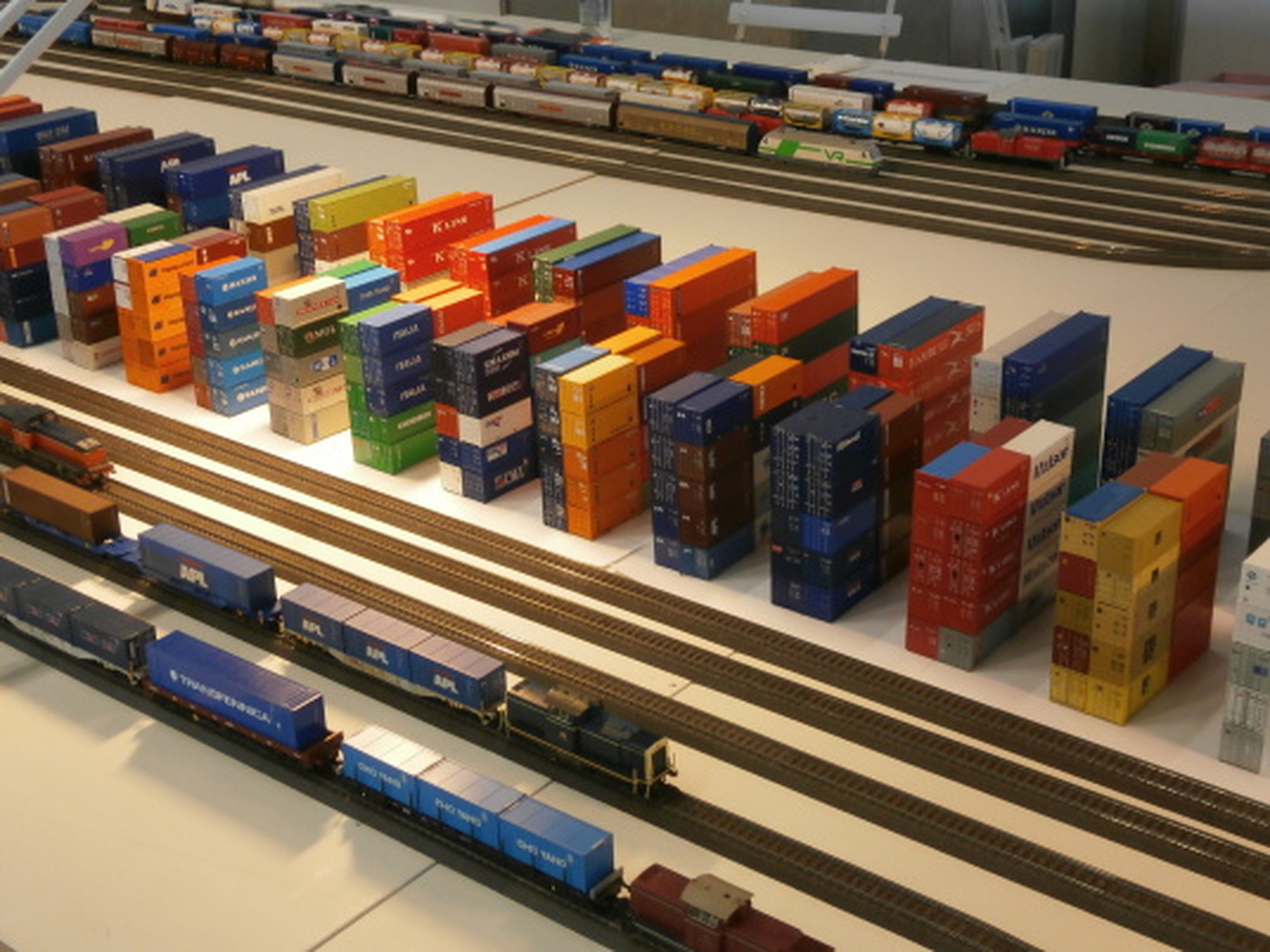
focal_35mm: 47
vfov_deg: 30.9
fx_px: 1724
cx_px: 635
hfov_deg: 40.4
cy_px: 476
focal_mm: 8.3
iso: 200
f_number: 3.4
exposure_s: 1/20
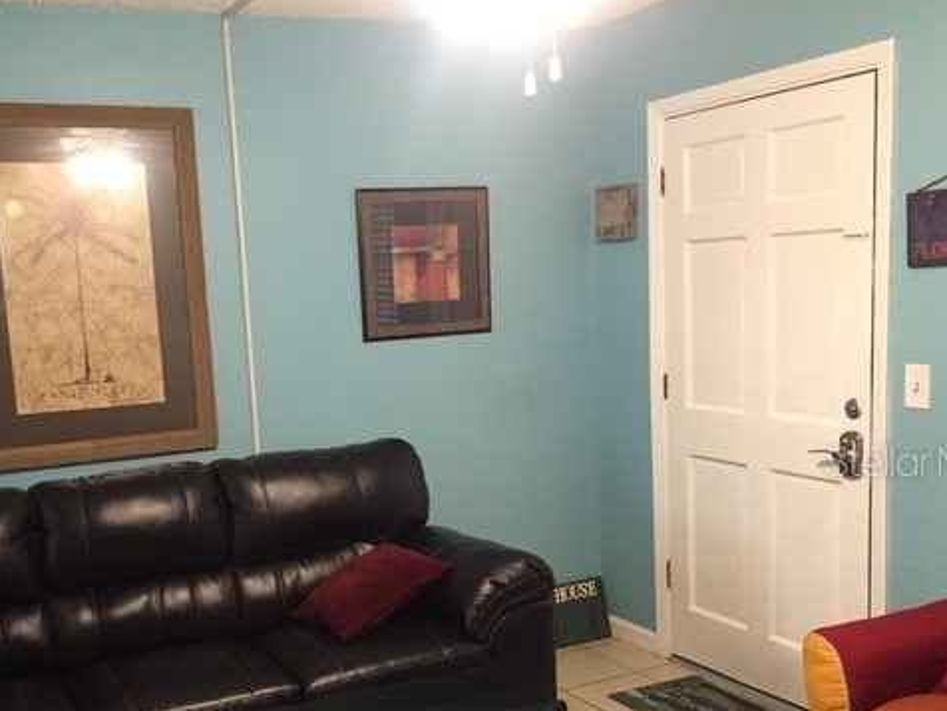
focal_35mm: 39
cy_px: 460
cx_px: 378
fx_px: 1067
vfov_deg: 36.5
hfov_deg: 47.6
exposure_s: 1/15
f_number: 2.2
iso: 250
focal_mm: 4.15
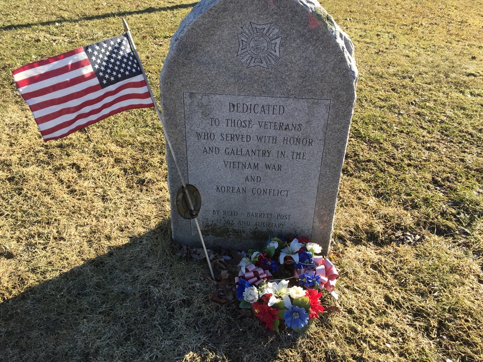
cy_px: 181
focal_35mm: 29
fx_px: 405
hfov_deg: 61.7
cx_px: 242
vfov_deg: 48.2
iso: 32
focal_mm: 4.15
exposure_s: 1/581
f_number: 2.2
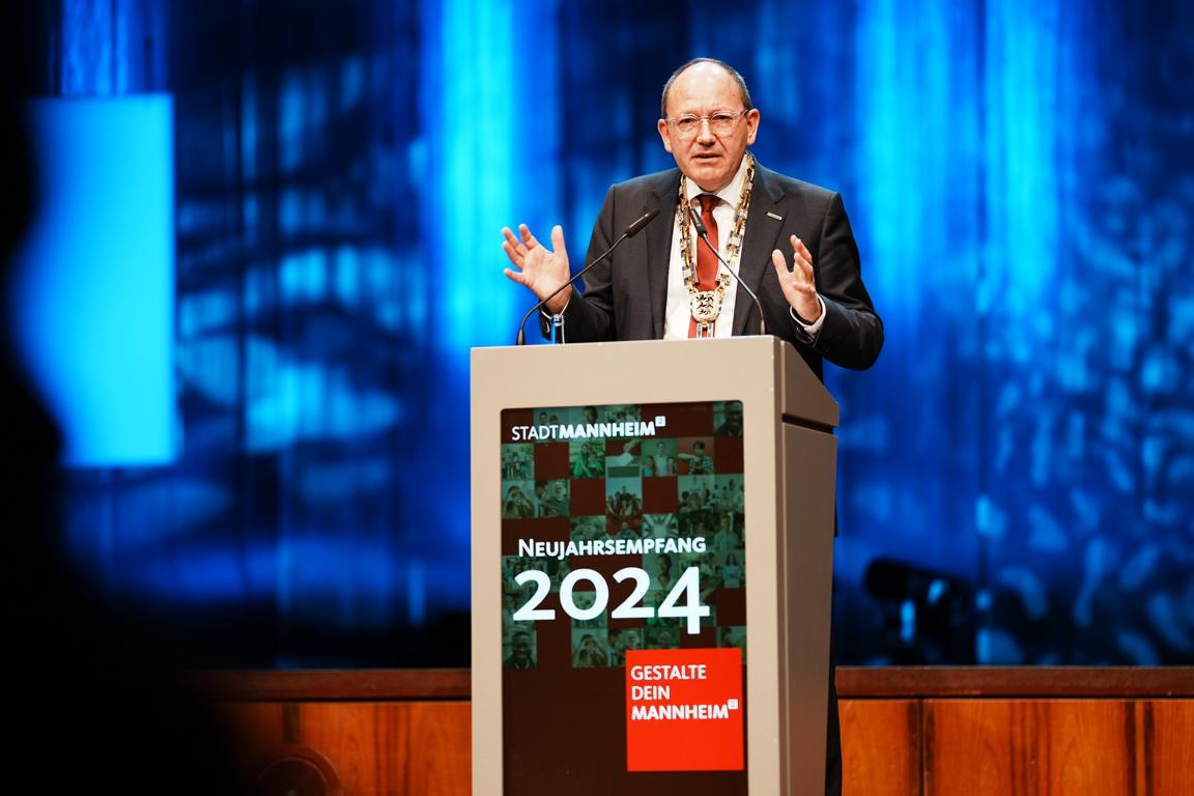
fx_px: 4477
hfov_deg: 15.2
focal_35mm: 135
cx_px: 597
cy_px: 398
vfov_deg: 10.2
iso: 250
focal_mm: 135
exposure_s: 1/160
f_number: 1.8
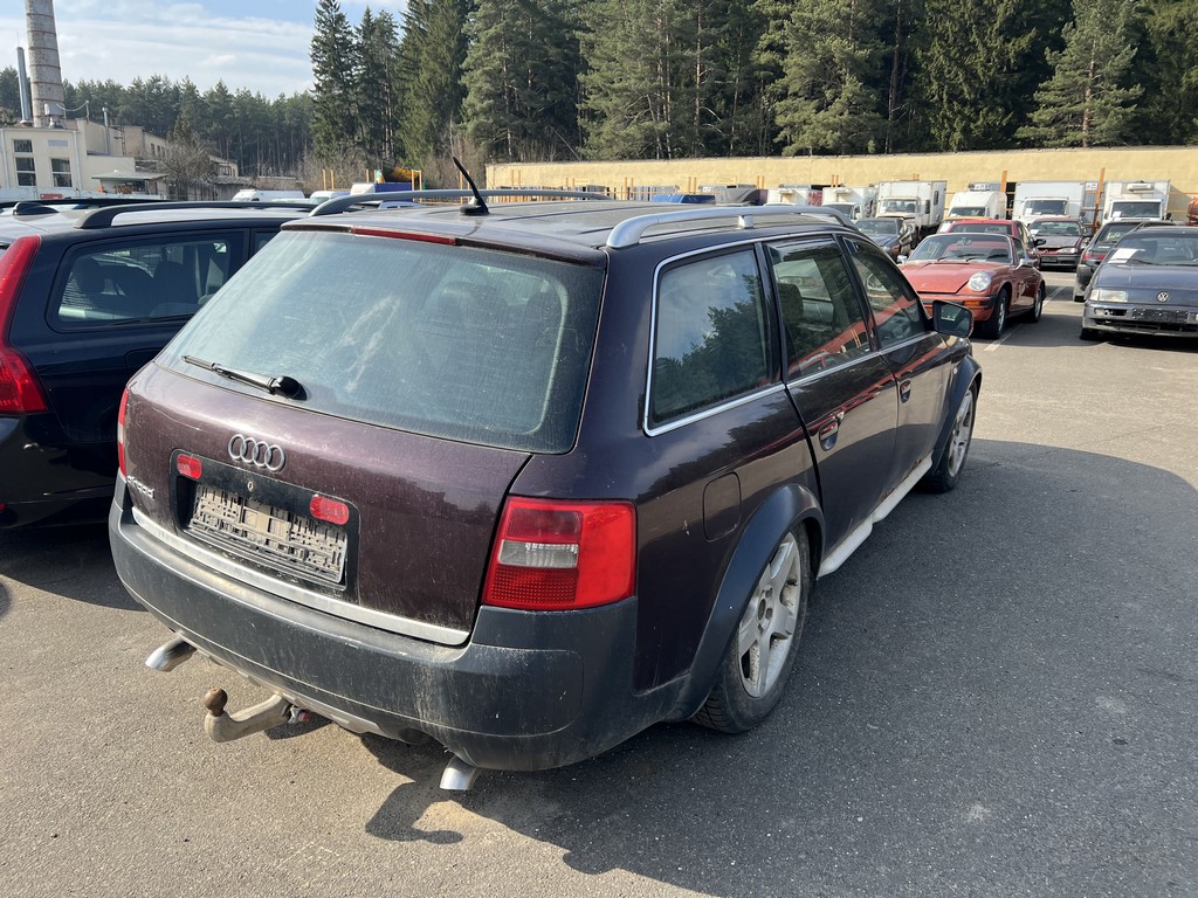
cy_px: 449
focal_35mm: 26
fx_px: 900
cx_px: 599
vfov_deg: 53.1
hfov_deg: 67.3
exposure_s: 1/1311
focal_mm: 5.7
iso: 50
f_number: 1.5
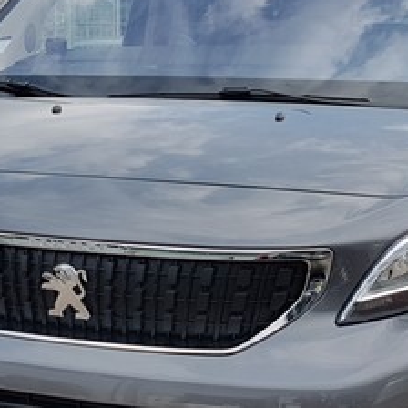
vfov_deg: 20.8
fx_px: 1093
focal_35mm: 82
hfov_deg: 21.1
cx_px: 169
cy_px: 348
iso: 40
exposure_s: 1/1540
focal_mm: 4.2
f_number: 1.7
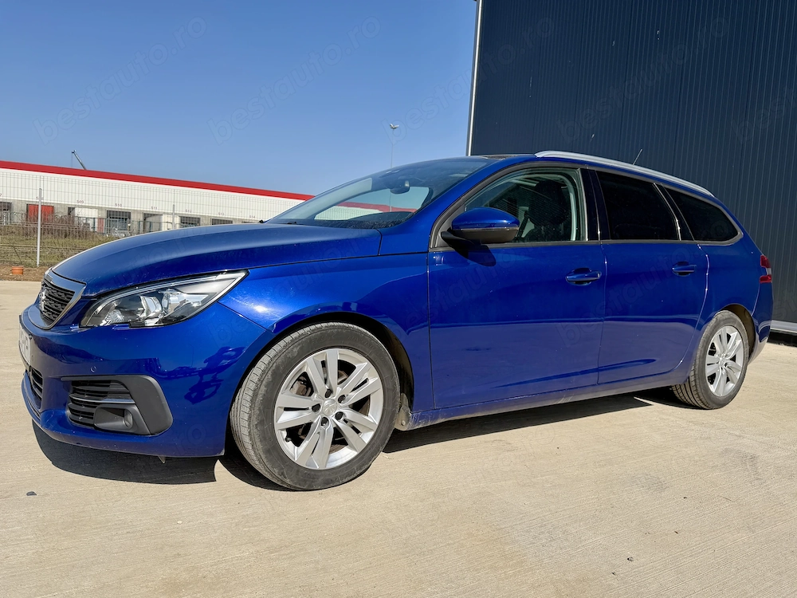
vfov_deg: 56.8
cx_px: 398
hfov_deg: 71.6
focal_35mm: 24
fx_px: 553
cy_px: 299
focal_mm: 6.76
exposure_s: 1/5714
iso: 80
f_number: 1.78
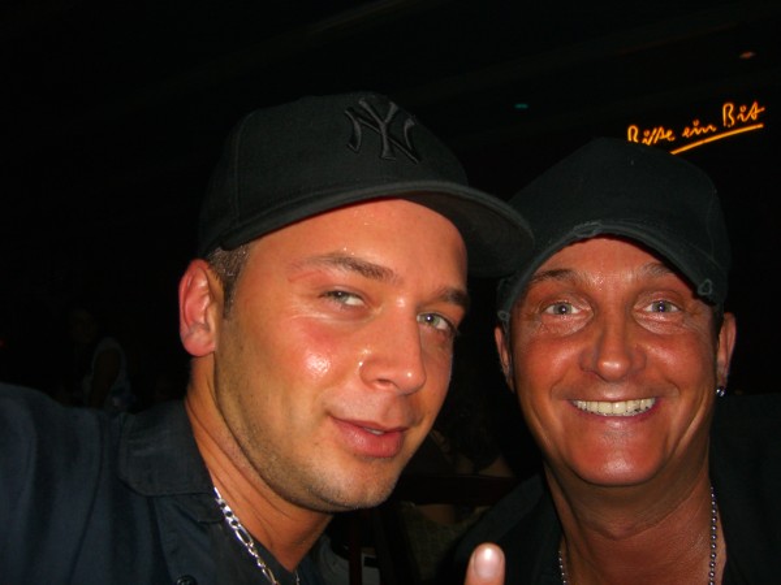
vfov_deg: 37.7
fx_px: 857
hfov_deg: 49.0
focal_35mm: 38
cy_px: 292
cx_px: 390
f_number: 2.8
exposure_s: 1/60
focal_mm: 7.9
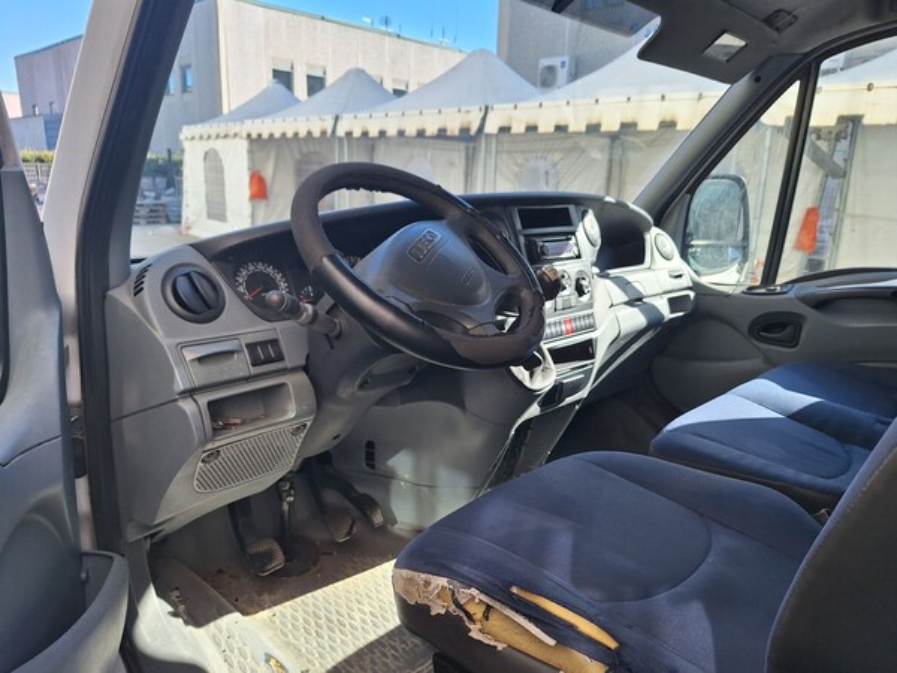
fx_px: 596
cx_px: 448
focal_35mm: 23
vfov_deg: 58.9
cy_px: 336
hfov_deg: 73.9
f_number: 1.8
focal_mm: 5.54
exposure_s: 1/506
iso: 40
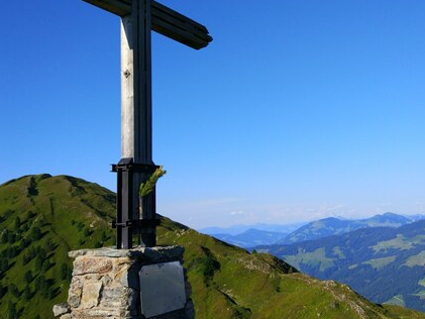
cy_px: 144
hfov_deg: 47.5
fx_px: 479
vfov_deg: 36.8
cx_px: 260
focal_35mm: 39
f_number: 2
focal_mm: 4.26
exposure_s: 1/1095
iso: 101
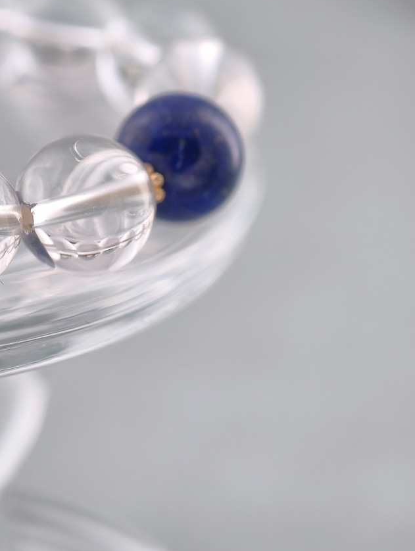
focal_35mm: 117
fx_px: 1865
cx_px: 148
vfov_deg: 16.8
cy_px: 307
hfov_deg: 12.7
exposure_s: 1/160
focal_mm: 22.48
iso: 125
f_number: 2.67
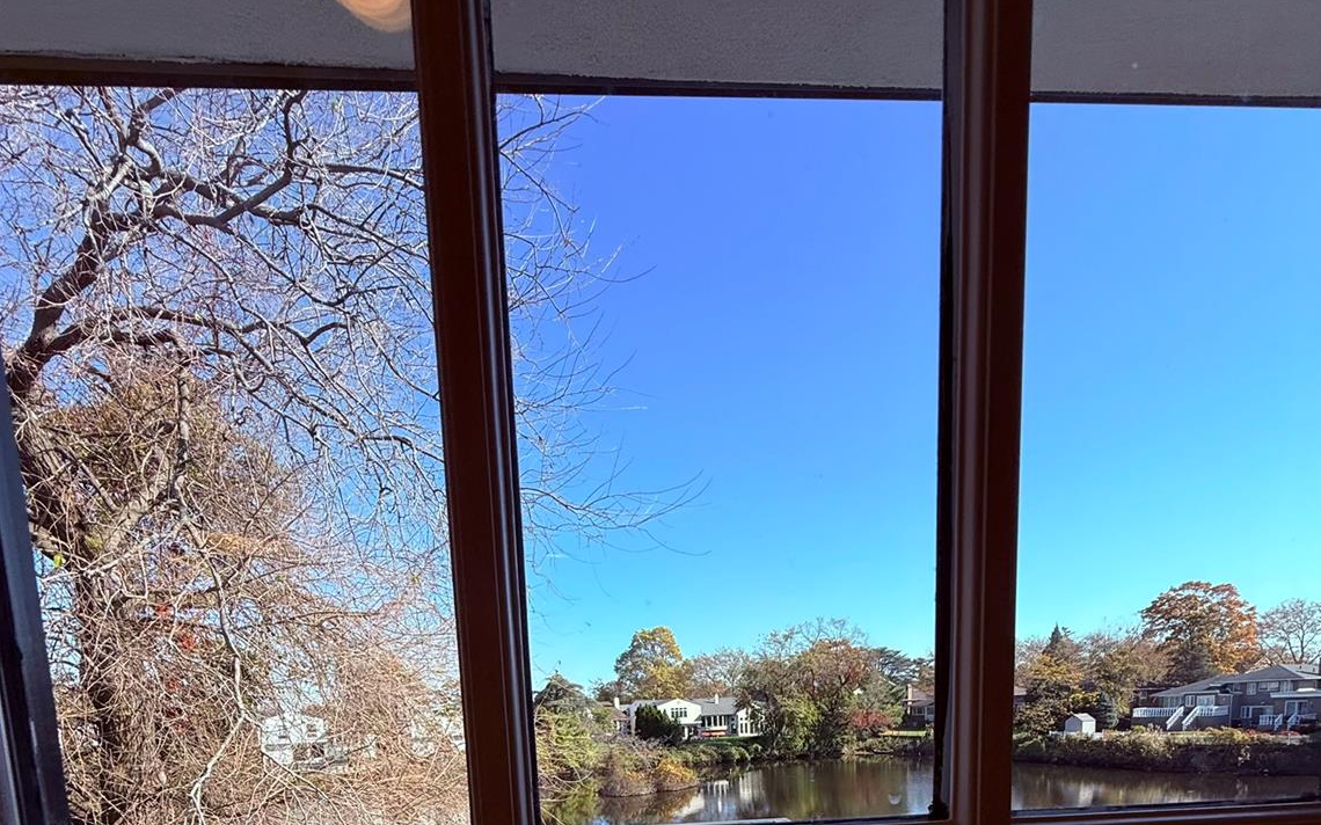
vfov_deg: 49.6
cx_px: 666
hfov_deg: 85.1
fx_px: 720
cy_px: 810
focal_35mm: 20
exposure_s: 1/985
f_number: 2.2
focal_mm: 2.22
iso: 50
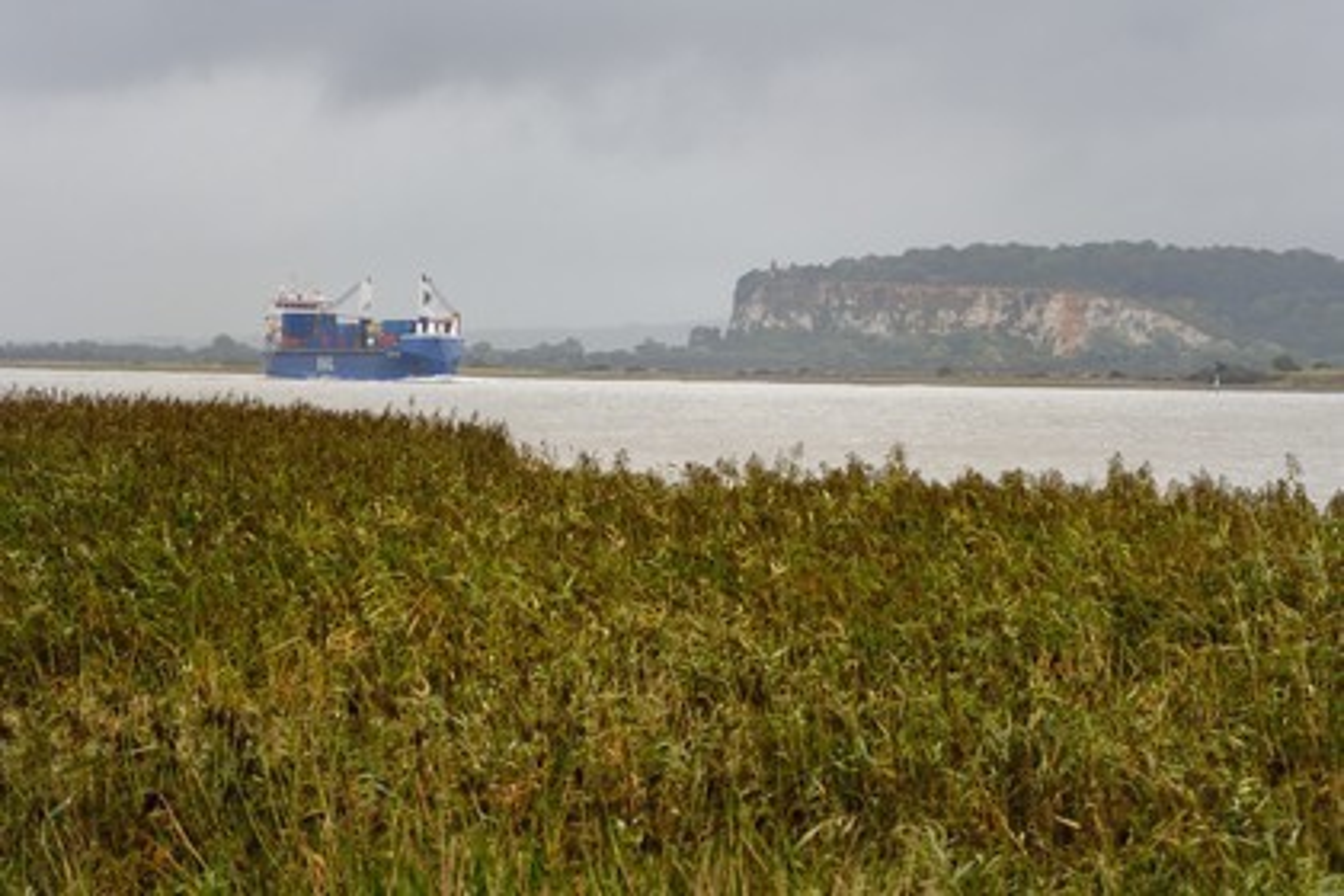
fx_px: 7466
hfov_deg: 10.3
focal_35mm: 200
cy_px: 448
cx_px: 672
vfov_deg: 6.9
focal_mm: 200
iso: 800
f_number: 13
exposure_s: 1/200
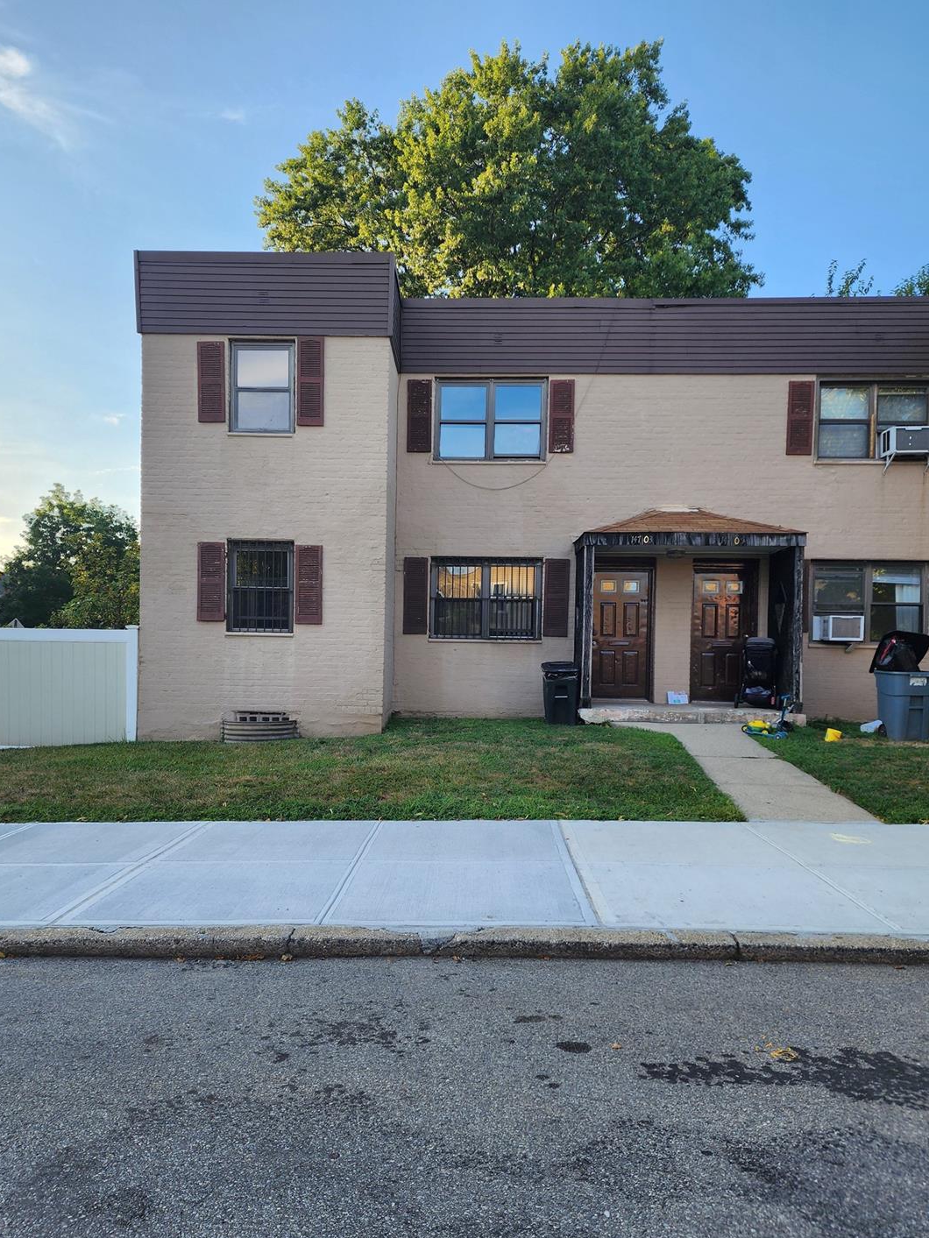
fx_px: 894
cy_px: 658
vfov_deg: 69.3
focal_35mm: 25
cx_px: 439
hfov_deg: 54.9
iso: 12
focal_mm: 6.4
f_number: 1.8
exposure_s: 1/297
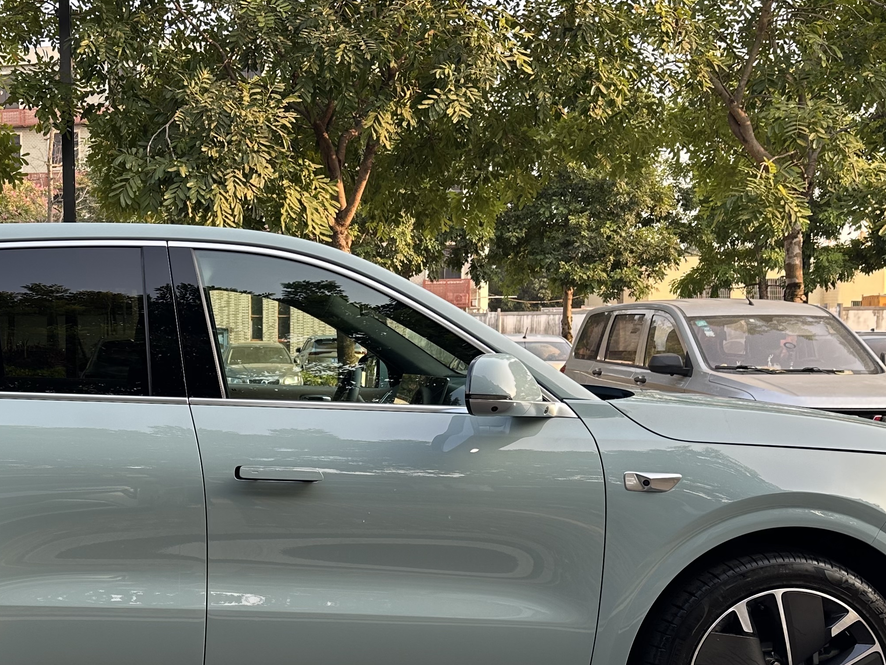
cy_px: 440
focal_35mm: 48
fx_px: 1229
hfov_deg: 38.5
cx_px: 213
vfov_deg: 30.1
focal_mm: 6.86
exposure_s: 1/223
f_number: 1.78
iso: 64
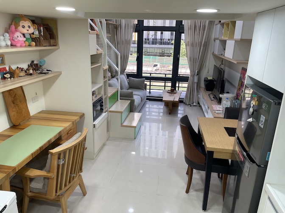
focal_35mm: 26
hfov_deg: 67.3
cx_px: 142
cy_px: 106
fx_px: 214
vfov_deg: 53.1
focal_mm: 4.2
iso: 80
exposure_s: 1/120
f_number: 1.6
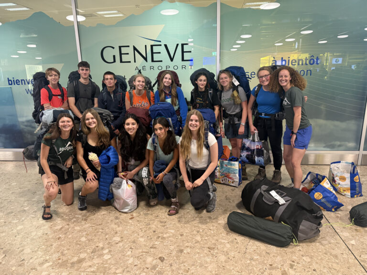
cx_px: 184
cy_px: 138
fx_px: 254
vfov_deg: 56.8
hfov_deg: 71.6
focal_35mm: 24
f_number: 1.78
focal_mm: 6.76
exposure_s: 1/50
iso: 500
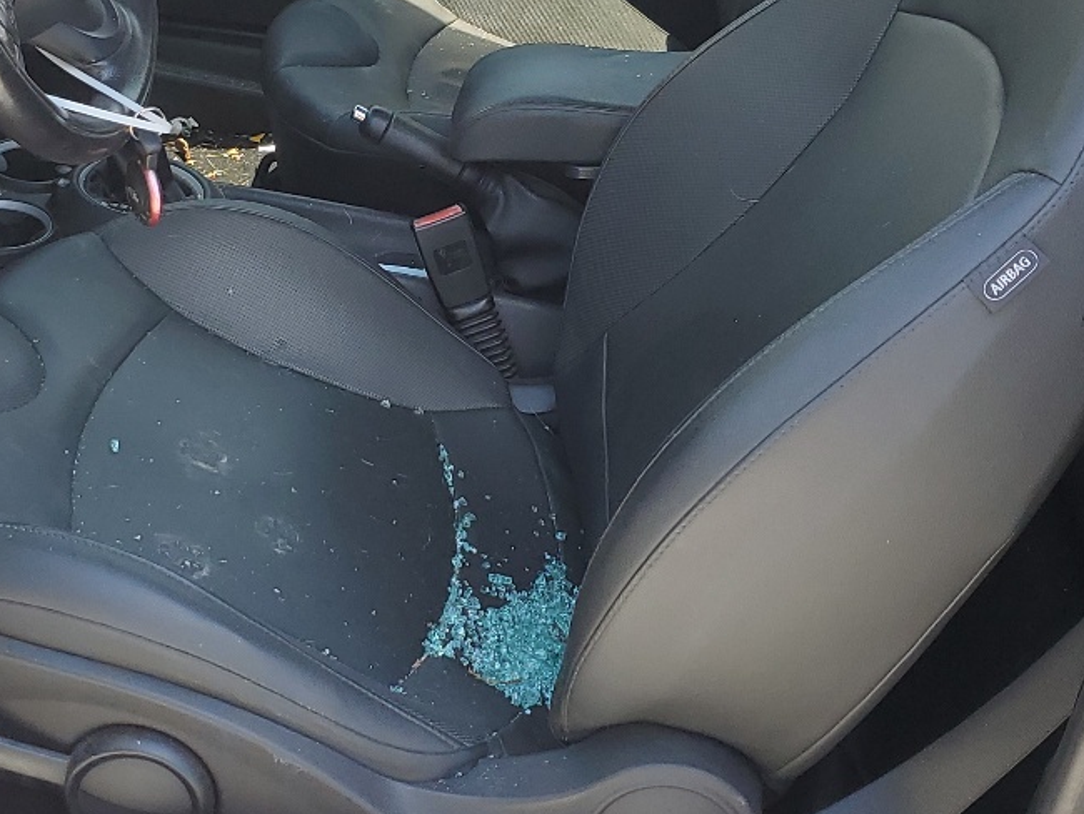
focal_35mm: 64
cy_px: 247
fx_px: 2005
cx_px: 380
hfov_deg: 30.1
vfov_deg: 22.8
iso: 50
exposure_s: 1/500
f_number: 1.5
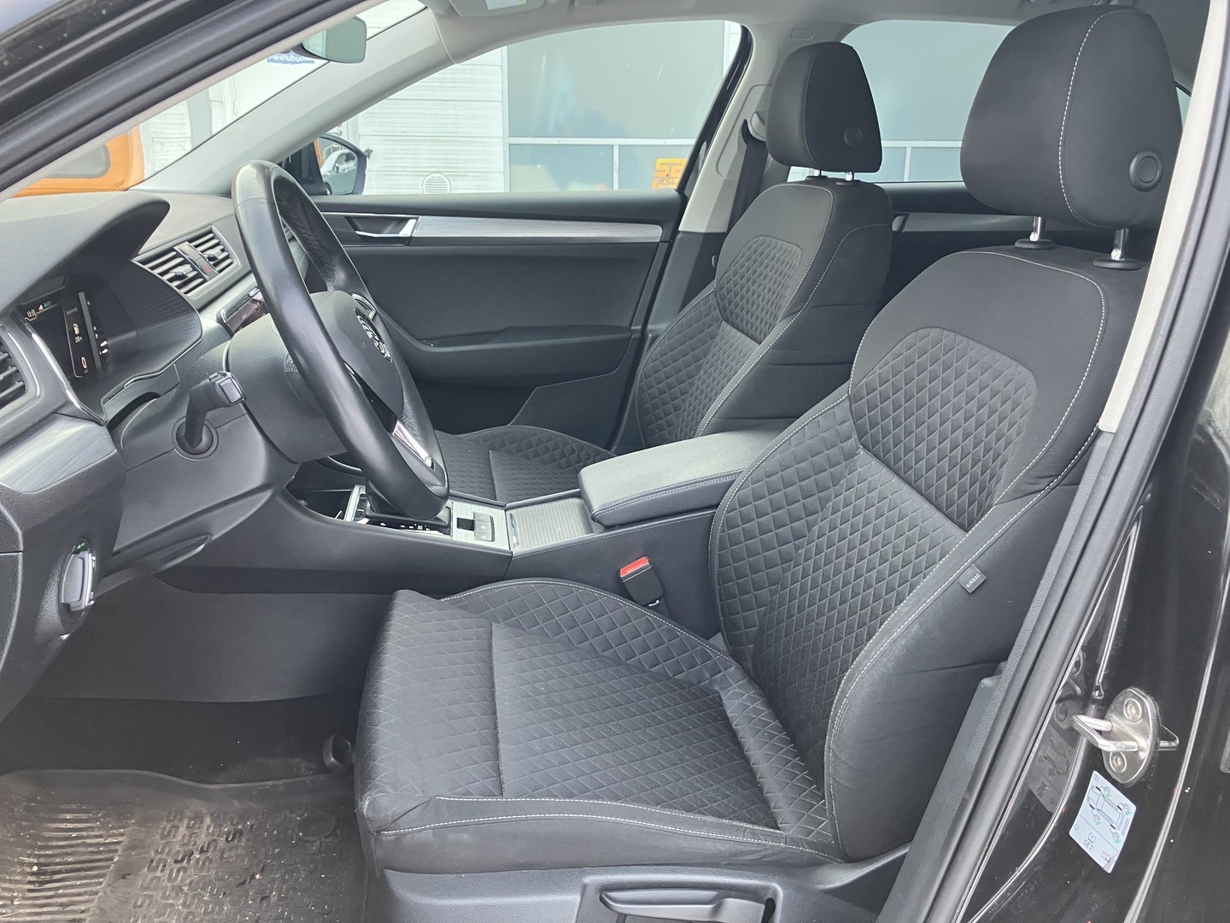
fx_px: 995
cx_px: 615
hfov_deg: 63.4
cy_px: 462
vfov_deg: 49.7
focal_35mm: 28
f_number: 1.8
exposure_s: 1/60
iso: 100
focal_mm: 3.99
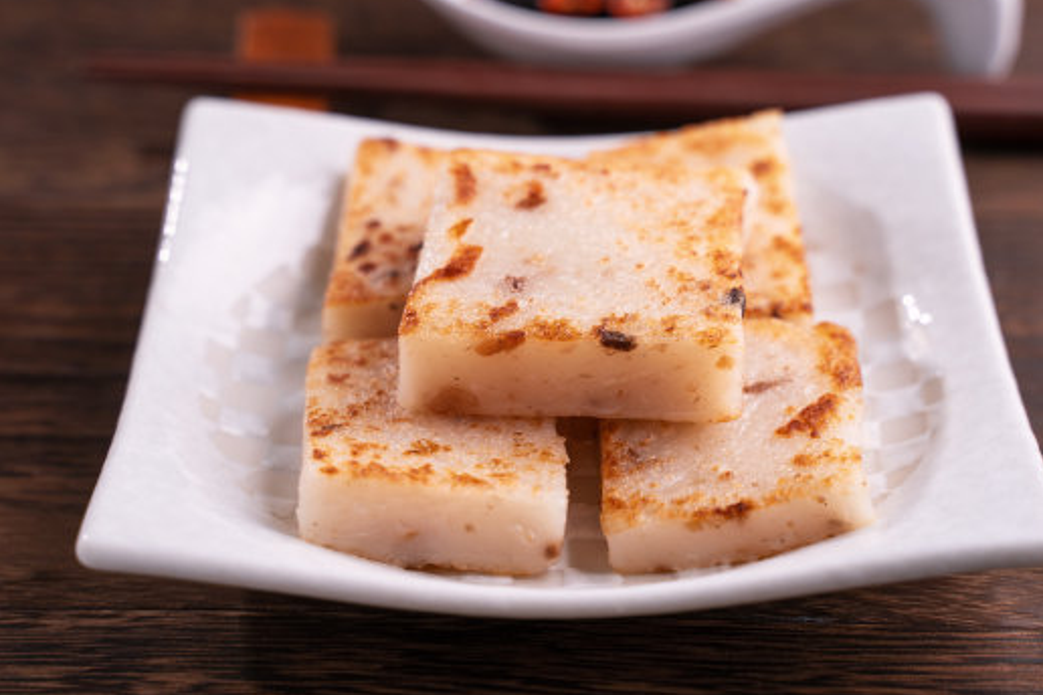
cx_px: 519
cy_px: 317
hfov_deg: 22.9
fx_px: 2578
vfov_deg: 15.4
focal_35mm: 89
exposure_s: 1/80
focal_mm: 75
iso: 100
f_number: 6.3
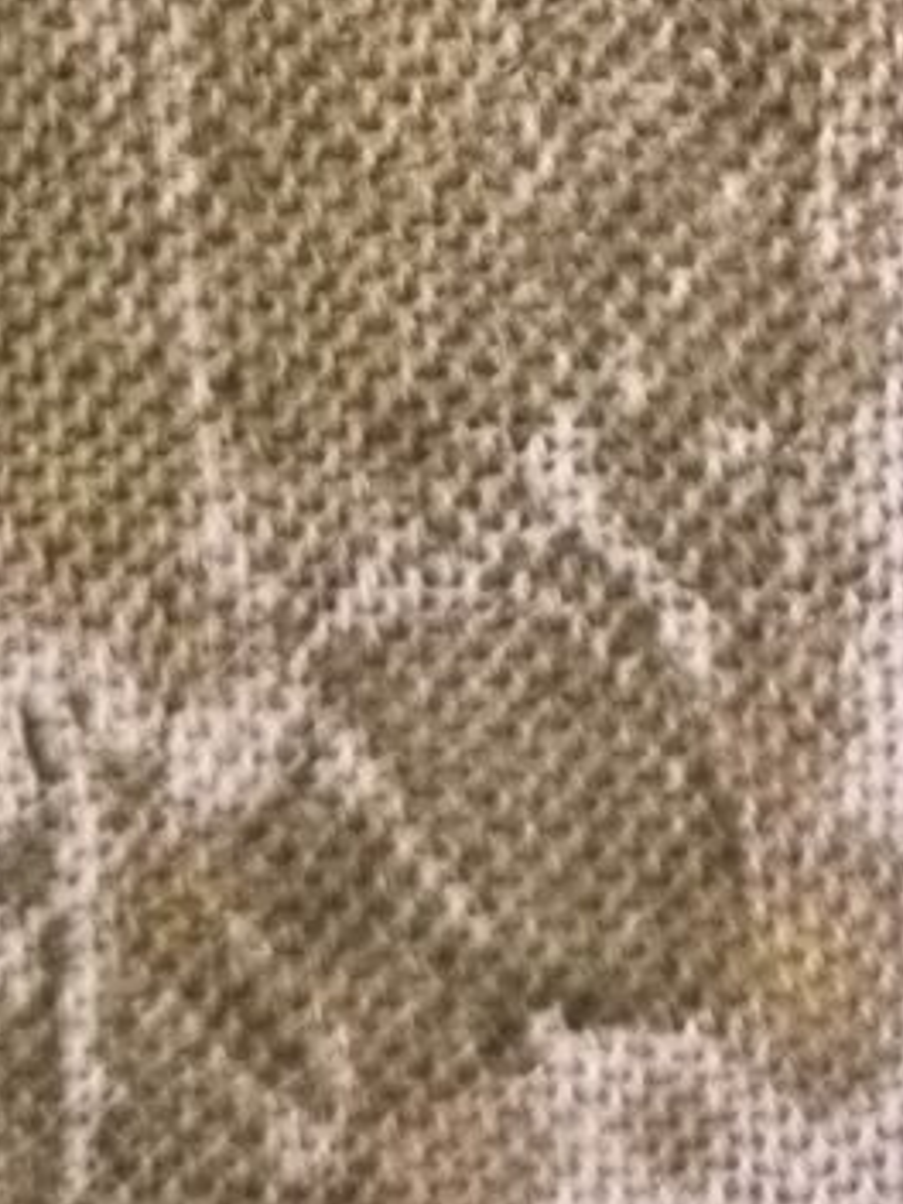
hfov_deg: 7.8
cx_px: 906
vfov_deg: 9.3
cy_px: -1734
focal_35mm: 189
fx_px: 6574
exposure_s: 1/100
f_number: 1.8
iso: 320
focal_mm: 5.4
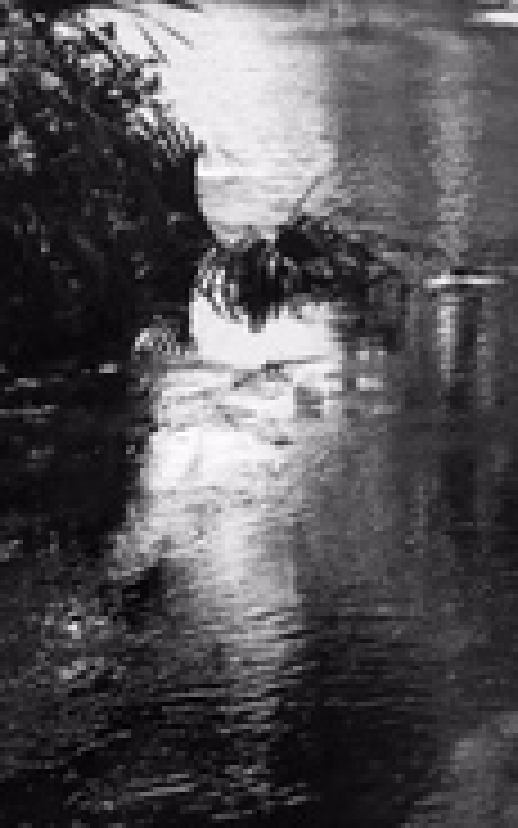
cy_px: -216
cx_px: 1004
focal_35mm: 107
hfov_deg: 11.2
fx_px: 2417
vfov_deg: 18.3
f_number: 2.2
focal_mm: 4.15
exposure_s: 1/439
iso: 25
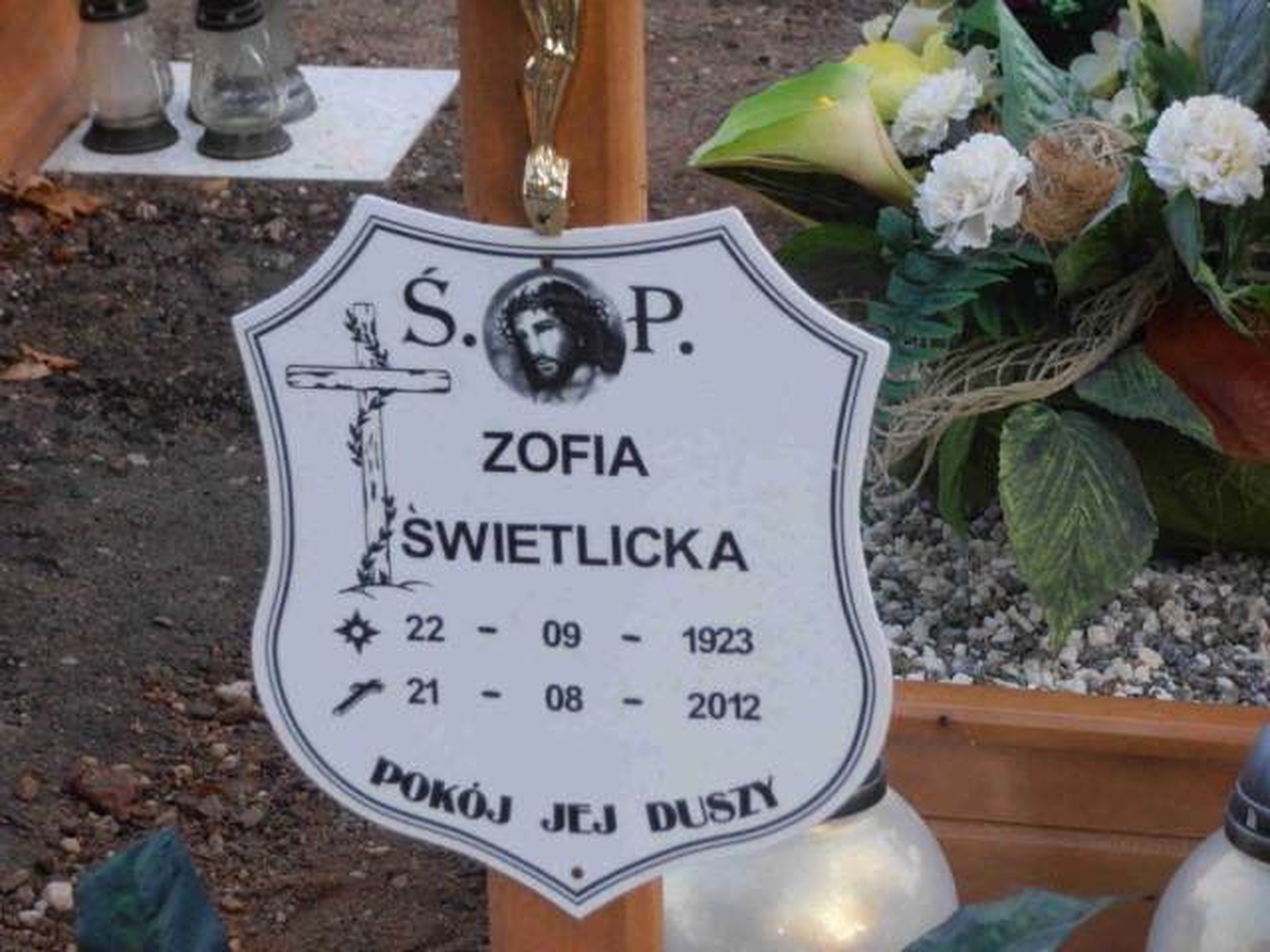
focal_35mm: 166
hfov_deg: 11.9
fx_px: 6090
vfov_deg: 8.9
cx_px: 635
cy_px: 476
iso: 125
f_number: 5.9
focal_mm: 29.44
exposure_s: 1/100
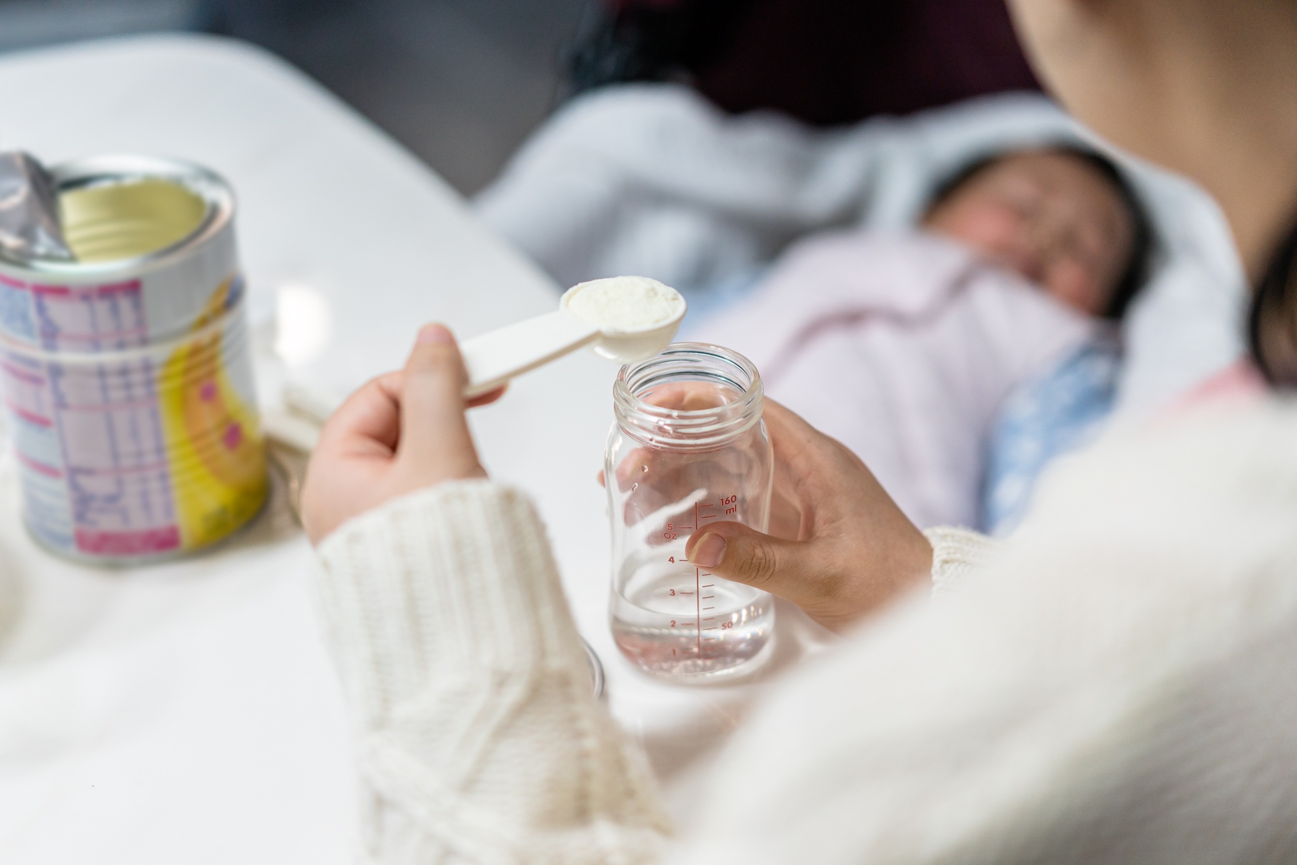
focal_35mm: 59
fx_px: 2126
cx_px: 661
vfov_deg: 23.0
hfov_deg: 33.9
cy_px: 440
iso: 500
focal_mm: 55
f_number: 1.8
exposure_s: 1/640
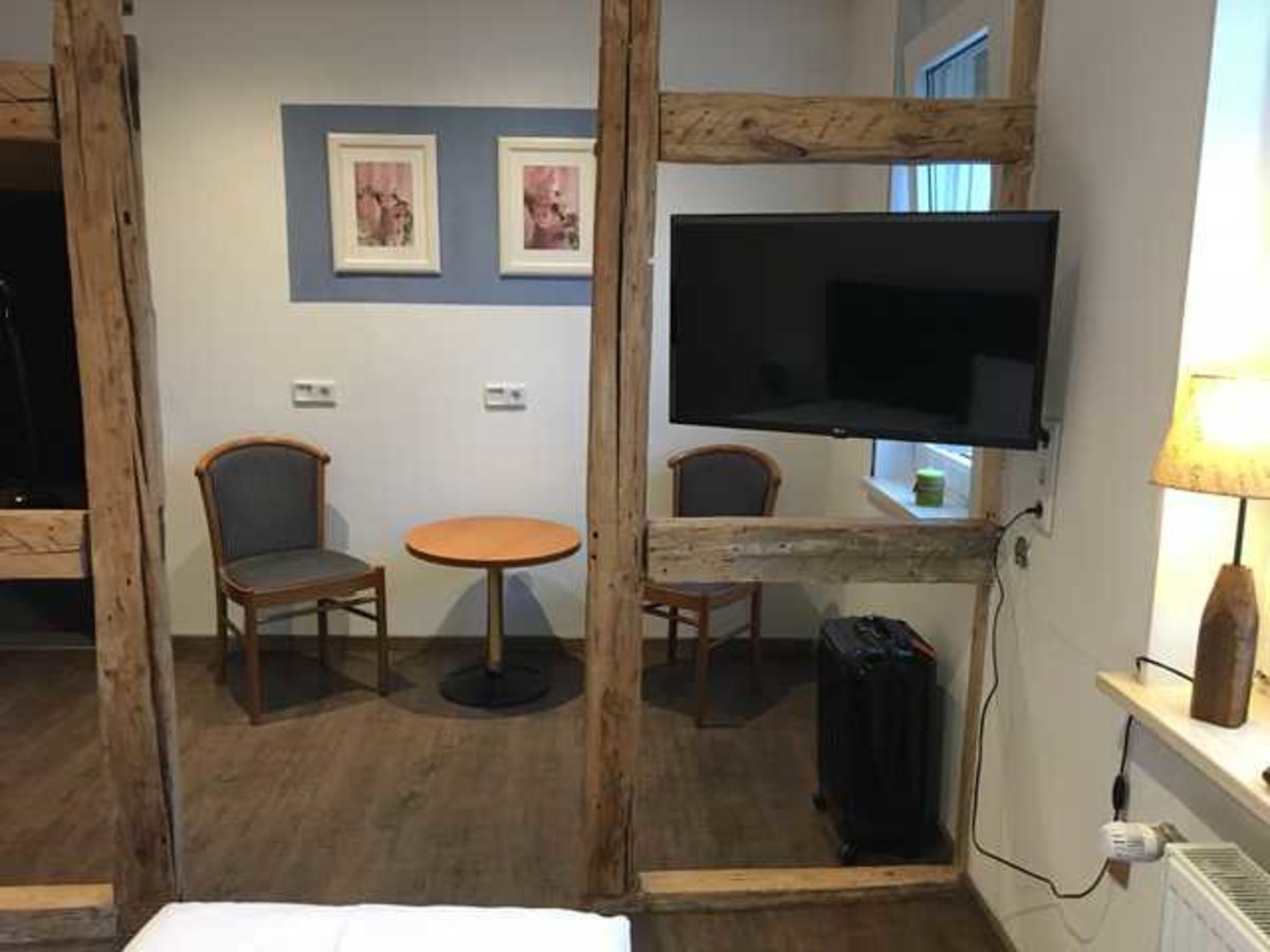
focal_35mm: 29
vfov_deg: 48.2
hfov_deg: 61.7
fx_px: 1064
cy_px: 476
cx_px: 635
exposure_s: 1/33
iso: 200
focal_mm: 4.15
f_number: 2.2
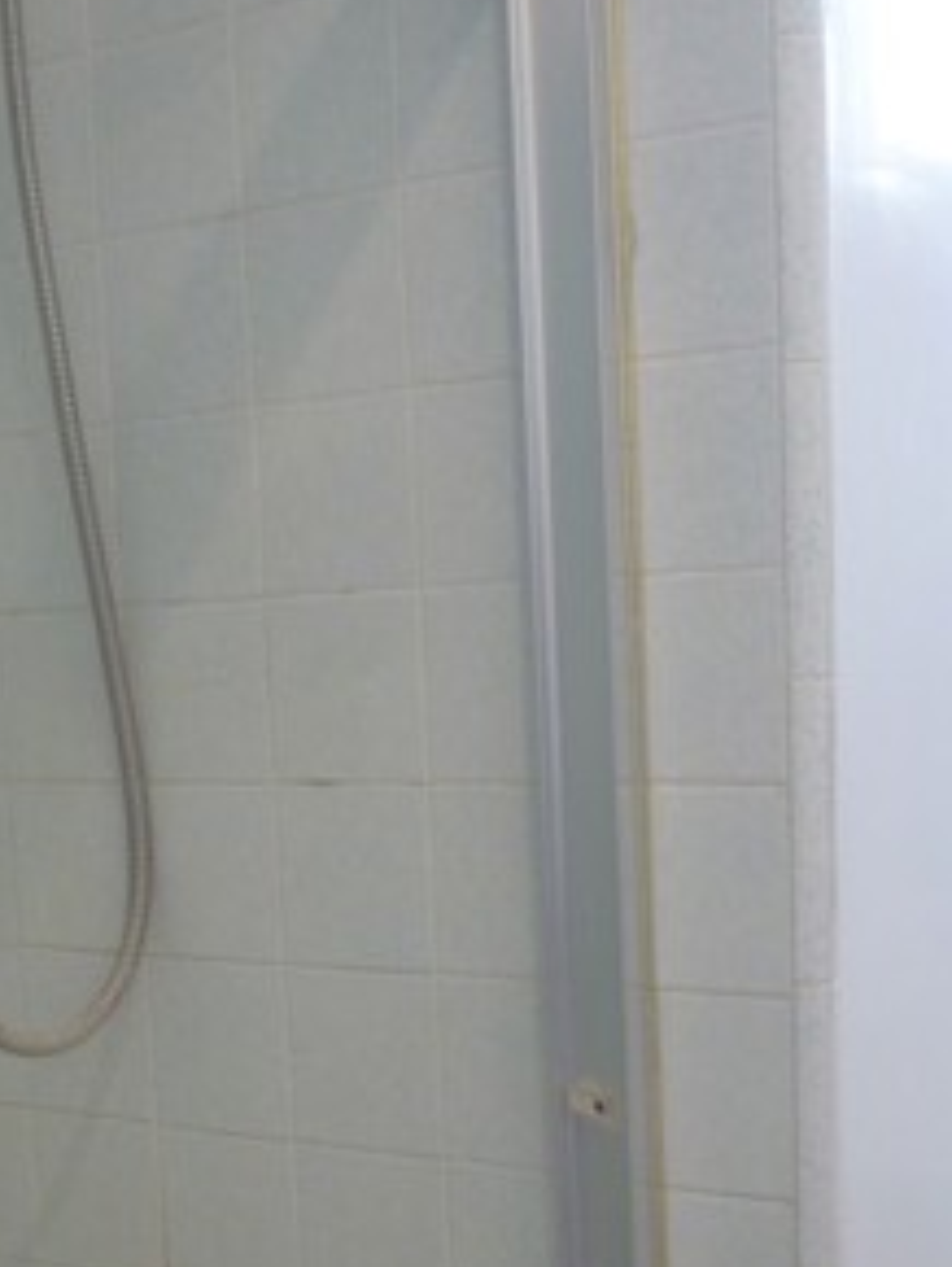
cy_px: 979
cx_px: 122
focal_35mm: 64
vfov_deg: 29.7
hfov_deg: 22.5
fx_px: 2343
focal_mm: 5.2
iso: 125
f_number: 3.3
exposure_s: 1/30
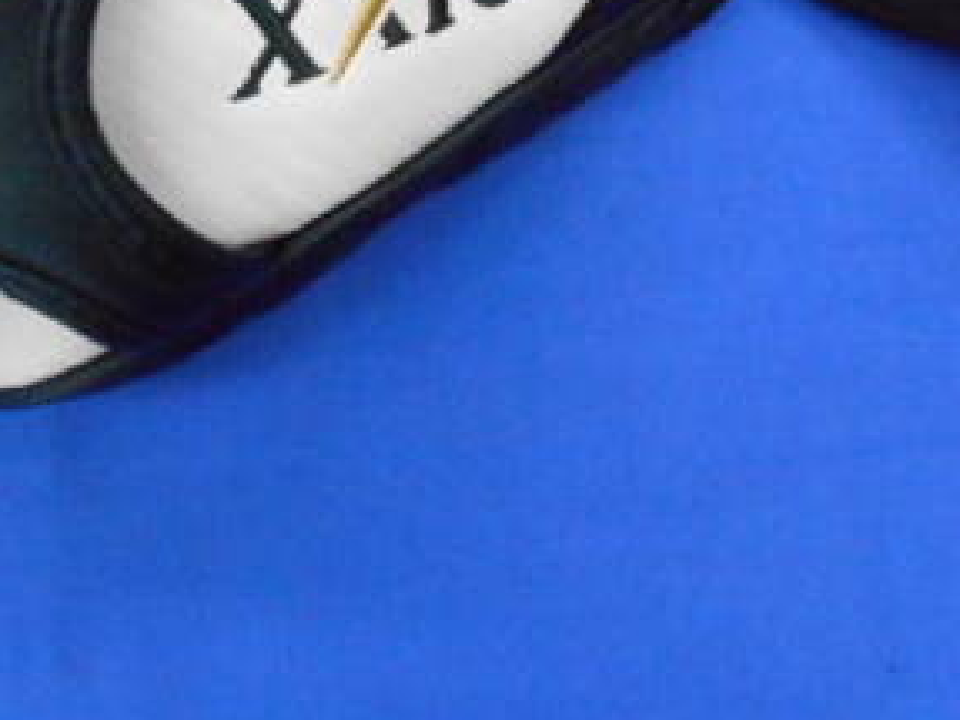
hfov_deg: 33.2
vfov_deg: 24.7
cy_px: 111
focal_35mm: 58
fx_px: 1608
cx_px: 478
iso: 800
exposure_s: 1/160
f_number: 3.2
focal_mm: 4.6
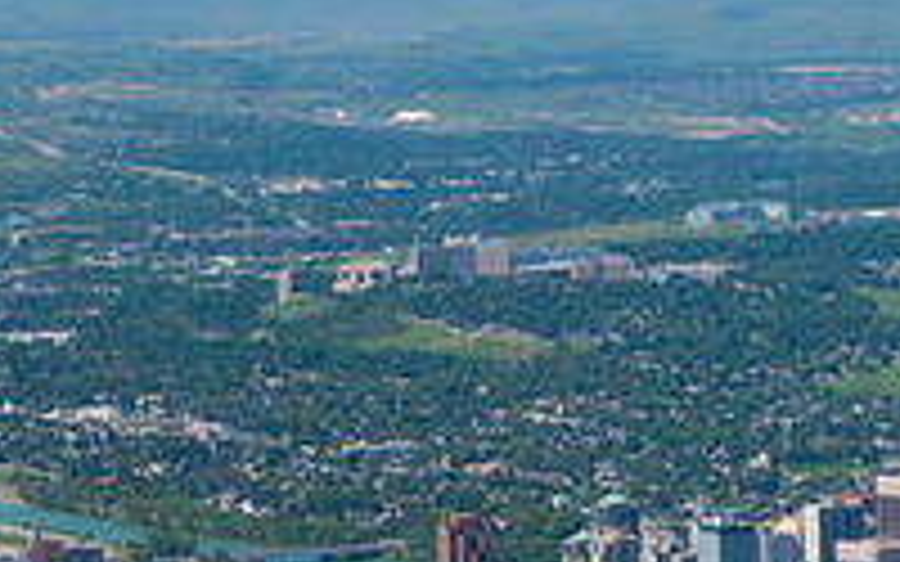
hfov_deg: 8.2
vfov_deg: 5.1
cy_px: 1137
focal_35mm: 251
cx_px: 1274
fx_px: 6157
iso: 800
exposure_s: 1/1000
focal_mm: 48
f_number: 8
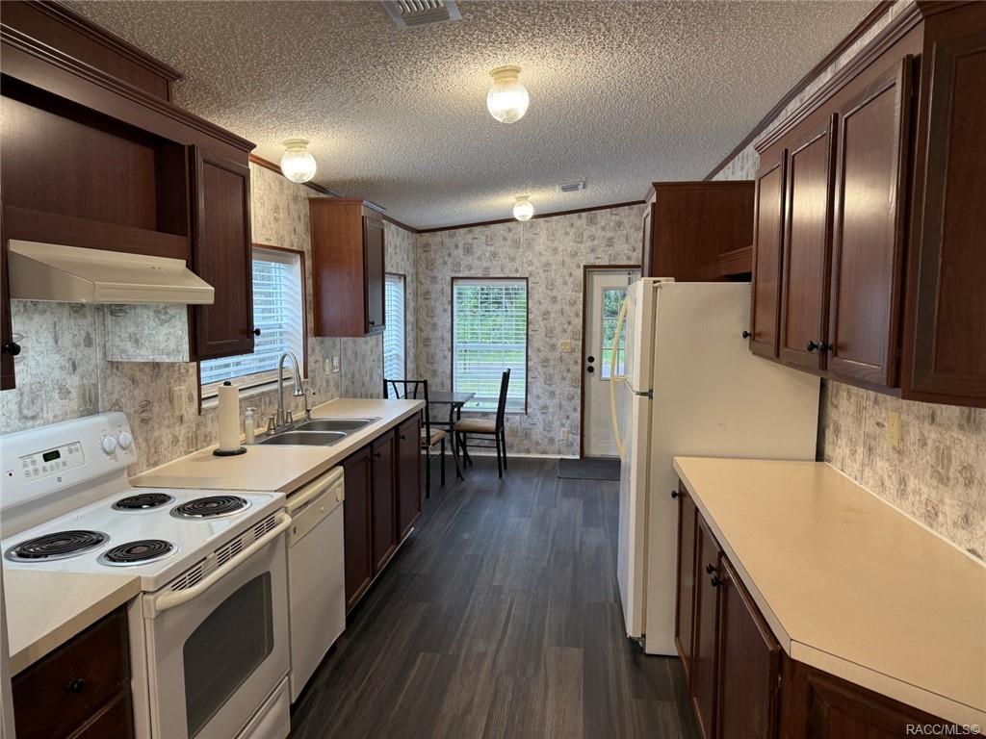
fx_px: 684
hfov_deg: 71.6
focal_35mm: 24
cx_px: 493
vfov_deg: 56.8
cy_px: 370
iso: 160
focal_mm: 6.76
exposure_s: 1/60
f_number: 1.78
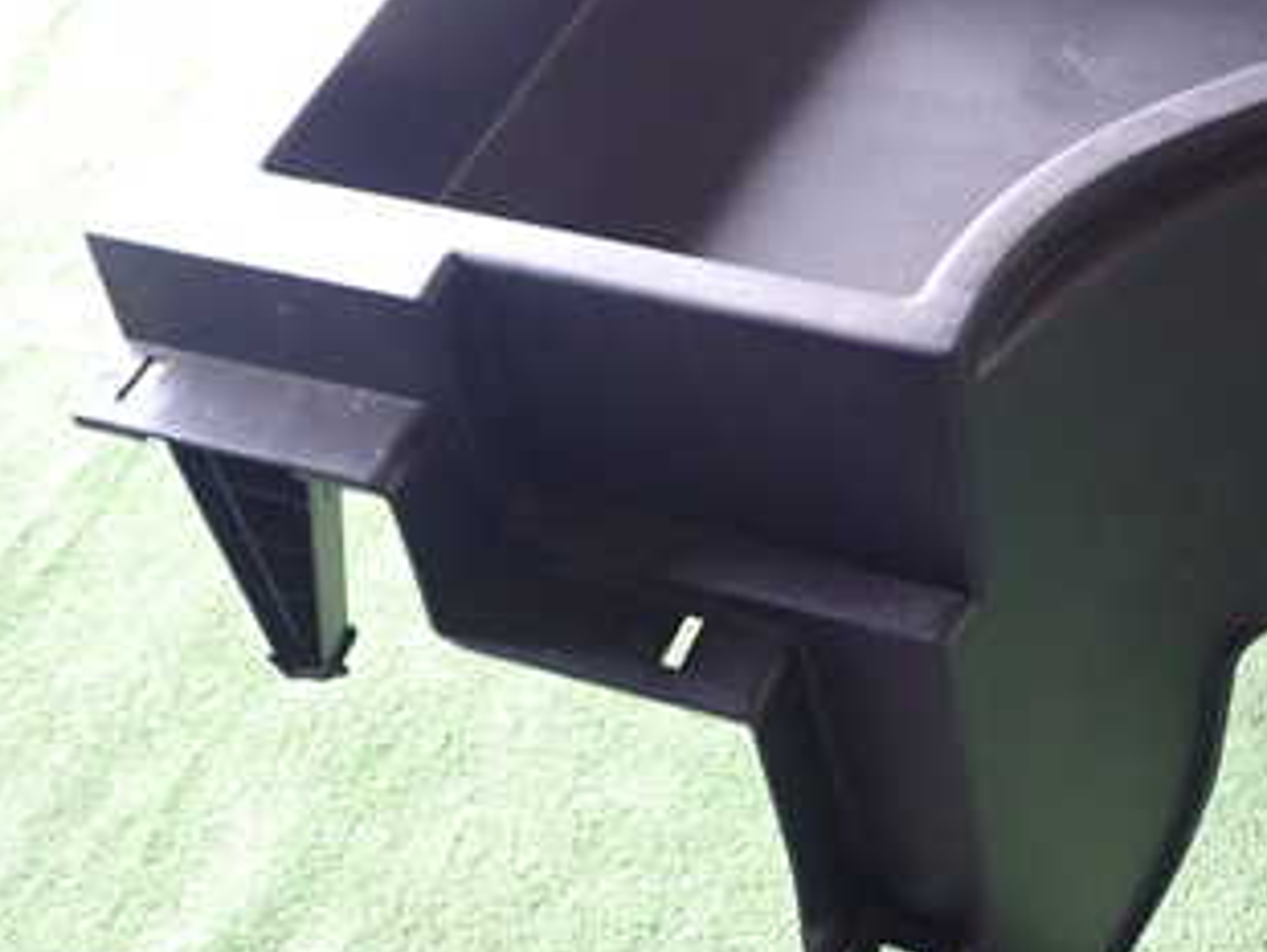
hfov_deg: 32.6
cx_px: 948
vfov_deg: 25.1
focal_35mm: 58
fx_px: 2125
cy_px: 323
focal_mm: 5.4
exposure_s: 1/30
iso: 320
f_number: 2.3
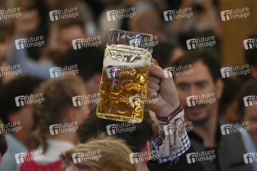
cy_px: 86
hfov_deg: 6.9
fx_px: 2141
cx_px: 128
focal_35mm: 300
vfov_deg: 4.6
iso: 16000
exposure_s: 1/320
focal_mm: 200
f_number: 6.3
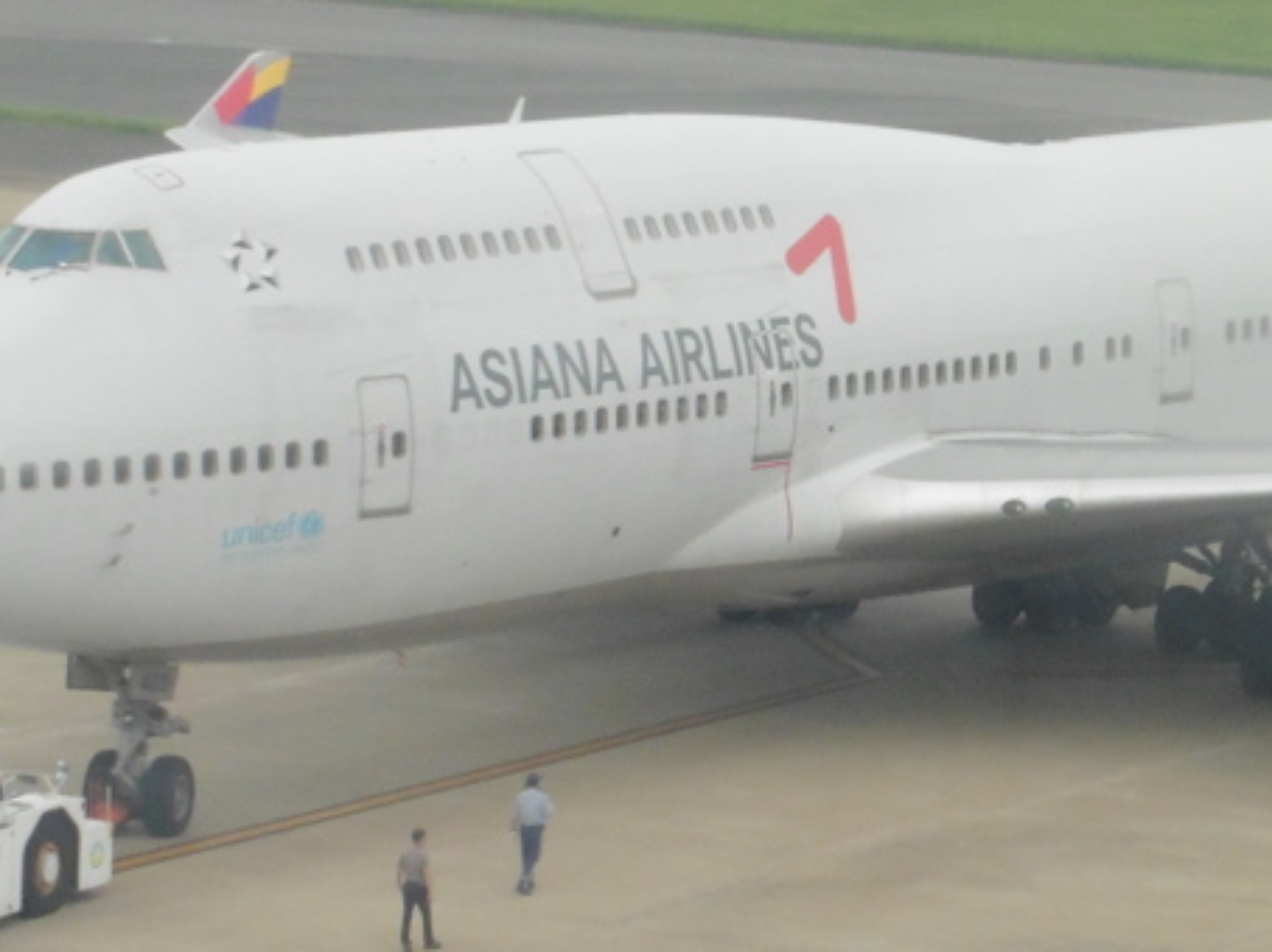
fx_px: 7455
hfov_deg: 9.7
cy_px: 302
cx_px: 1014
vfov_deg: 7.3
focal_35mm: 203
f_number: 6.3
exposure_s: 1/800
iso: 400
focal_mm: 16.1
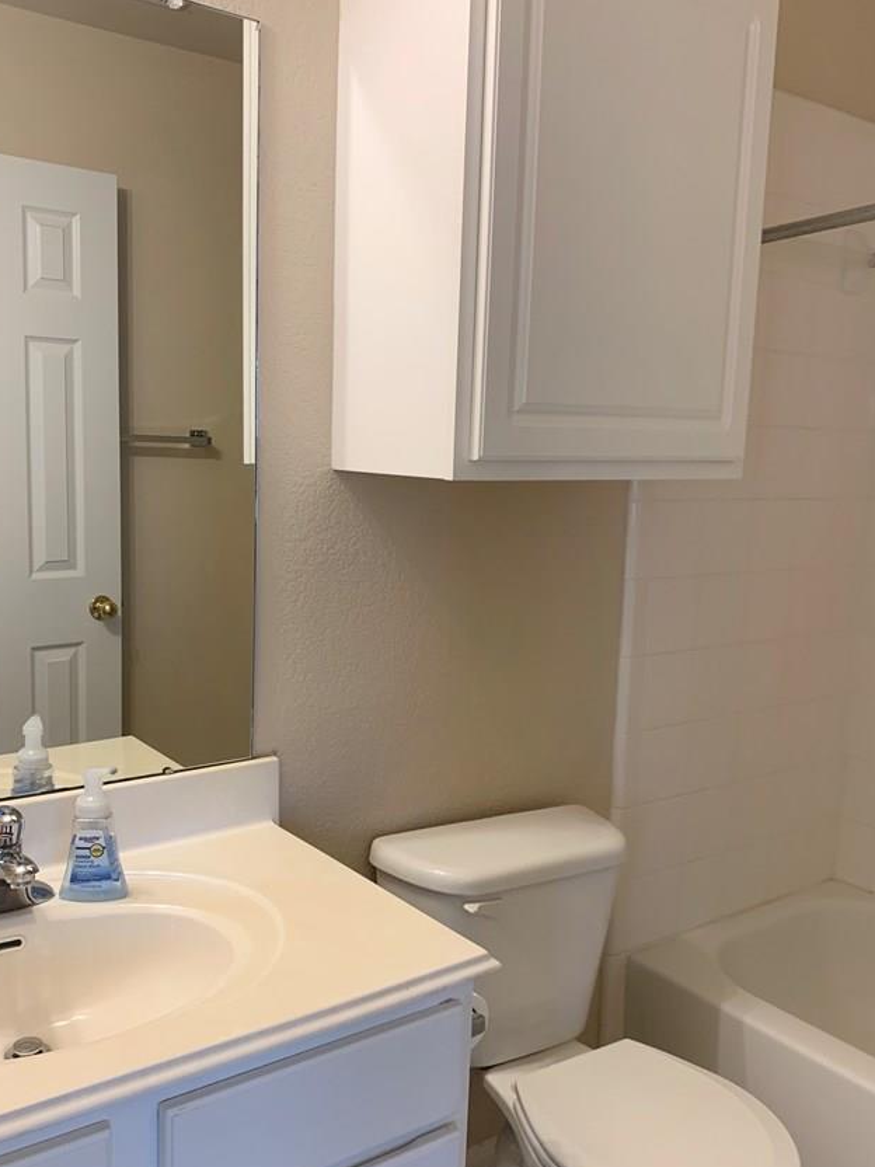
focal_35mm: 32
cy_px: 605
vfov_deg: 56.8
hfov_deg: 44.1
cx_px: 407
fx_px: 1078
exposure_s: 1/60
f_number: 1.8
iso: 64
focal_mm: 4.25
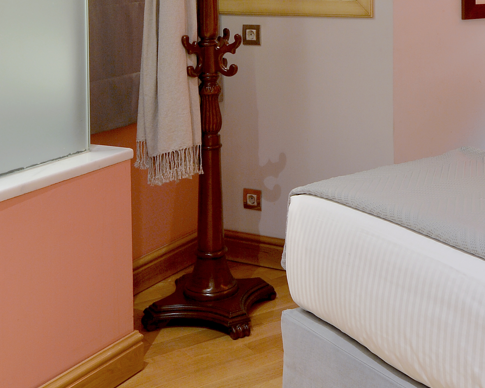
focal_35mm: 63
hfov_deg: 29.5
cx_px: 366
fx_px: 904
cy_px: -29
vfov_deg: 22.9
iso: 100
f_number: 11
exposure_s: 1/2.5
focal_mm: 23
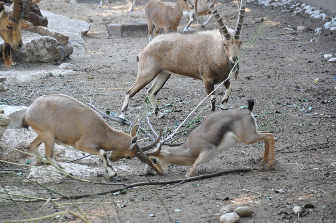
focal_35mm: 218
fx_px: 2028
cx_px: 168
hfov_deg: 9.5
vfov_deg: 6.3
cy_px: 112
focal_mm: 145
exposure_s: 1/250
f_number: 5.6
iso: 1000
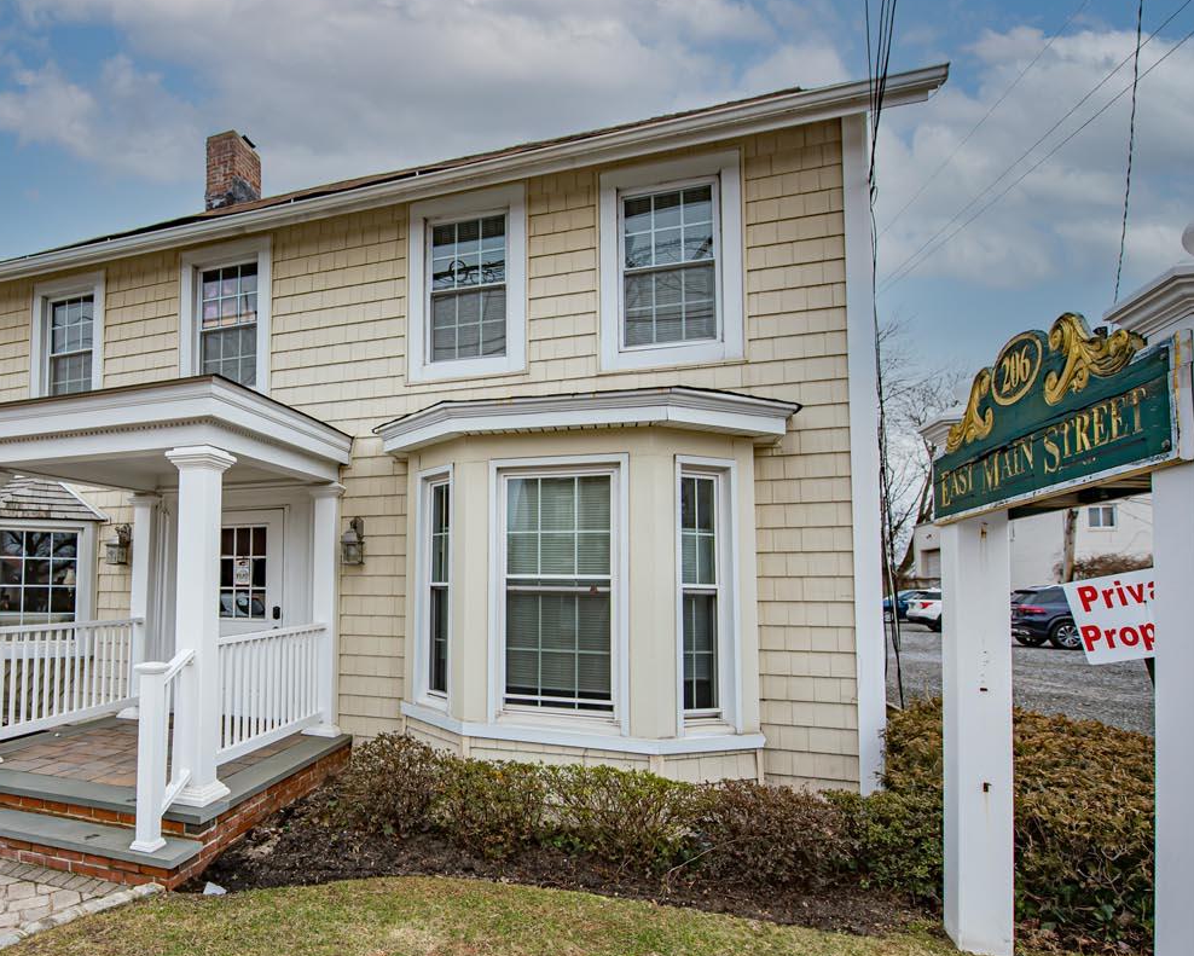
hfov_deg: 76.3
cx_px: 348
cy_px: 550
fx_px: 707
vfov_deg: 67.7
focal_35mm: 20
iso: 400
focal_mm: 14
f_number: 4.5
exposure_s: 1/1600
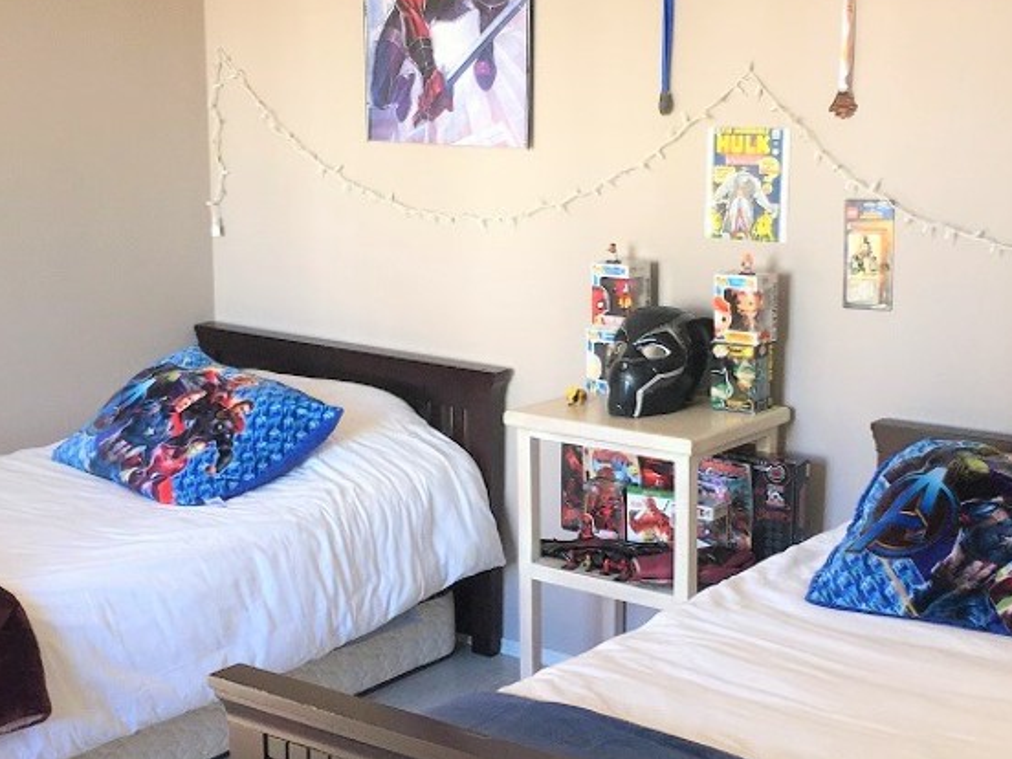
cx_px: 559
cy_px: 442
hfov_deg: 34.3
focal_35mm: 56
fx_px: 1637
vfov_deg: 26.1
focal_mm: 4.15
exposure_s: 1/30
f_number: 2.2
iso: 50
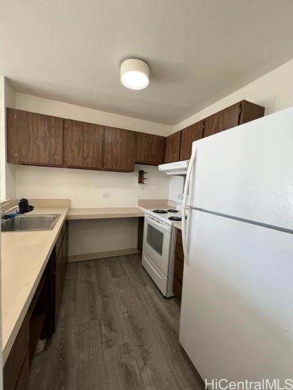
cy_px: 195
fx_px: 147
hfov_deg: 89.9
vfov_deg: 106.2
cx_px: 146
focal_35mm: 13
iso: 160
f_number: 1.8
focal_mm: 1.57
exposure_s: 1/120
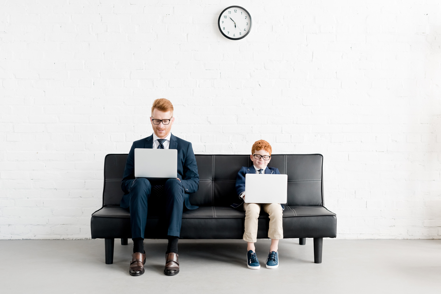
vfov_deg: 27.0
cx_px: 220
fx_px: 613
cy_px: 147
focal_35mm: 50
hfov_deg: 39.6
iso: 640
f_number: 3.5
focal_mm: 50
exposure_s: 1/320
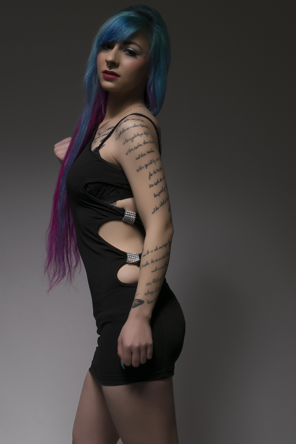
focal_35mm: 82
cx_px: 148
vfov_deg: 24.6
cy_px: 222
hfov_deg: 16.6
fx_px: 1017
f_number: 18
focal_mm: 55
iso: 200
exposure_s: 1/80
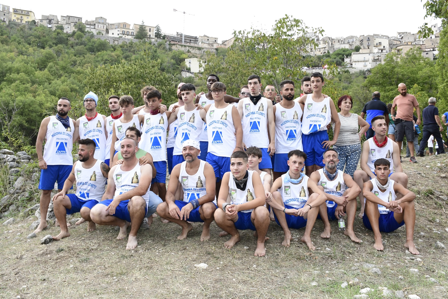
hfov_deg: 61.9
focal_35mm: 30
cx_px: 224
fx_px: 373
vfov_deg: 43.6
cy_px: 150
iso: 1000
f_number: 9
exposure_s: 1/160
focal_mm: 20
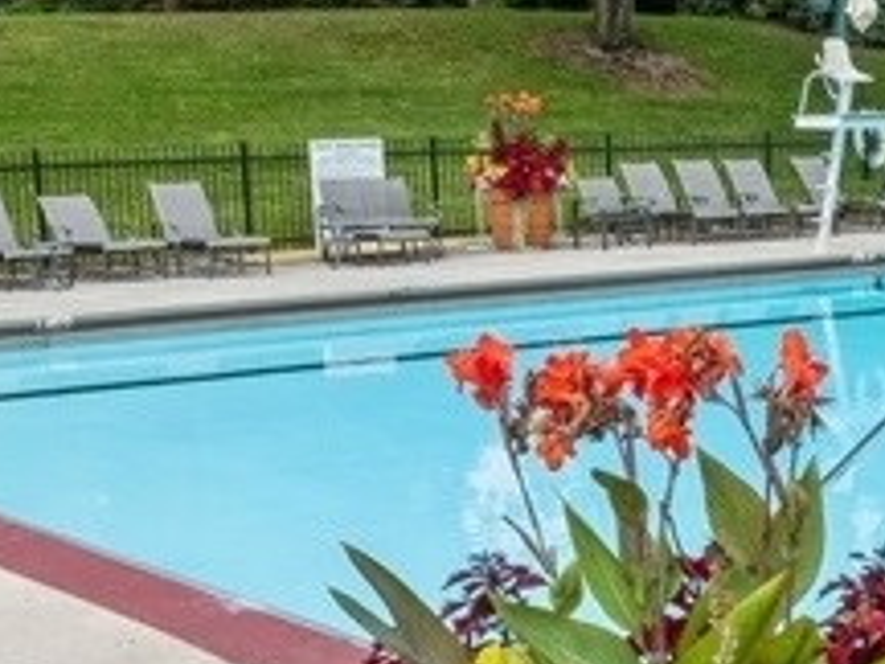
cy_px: 730
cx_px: 969
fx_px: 2275
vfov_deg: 16.1
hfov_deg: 21.0
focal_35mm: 89
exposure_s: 1/80
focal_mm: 12.29
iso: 100
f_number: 11
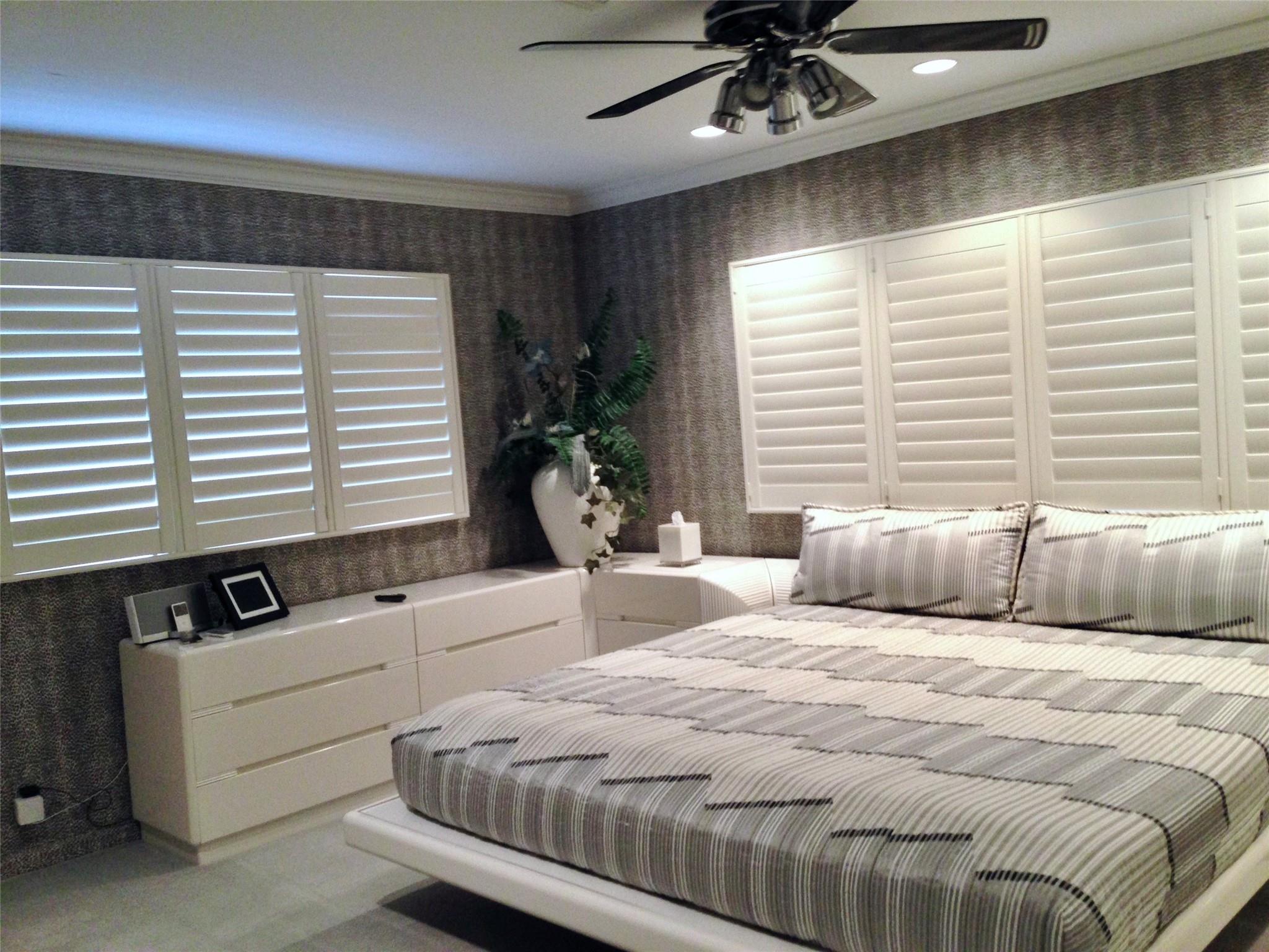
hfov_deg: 55.4
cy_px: 476
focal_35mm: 33
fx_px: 1210
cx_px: 634
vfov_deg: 42.9
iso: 200
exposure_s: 1/20
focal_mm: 4.12
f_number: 2.4
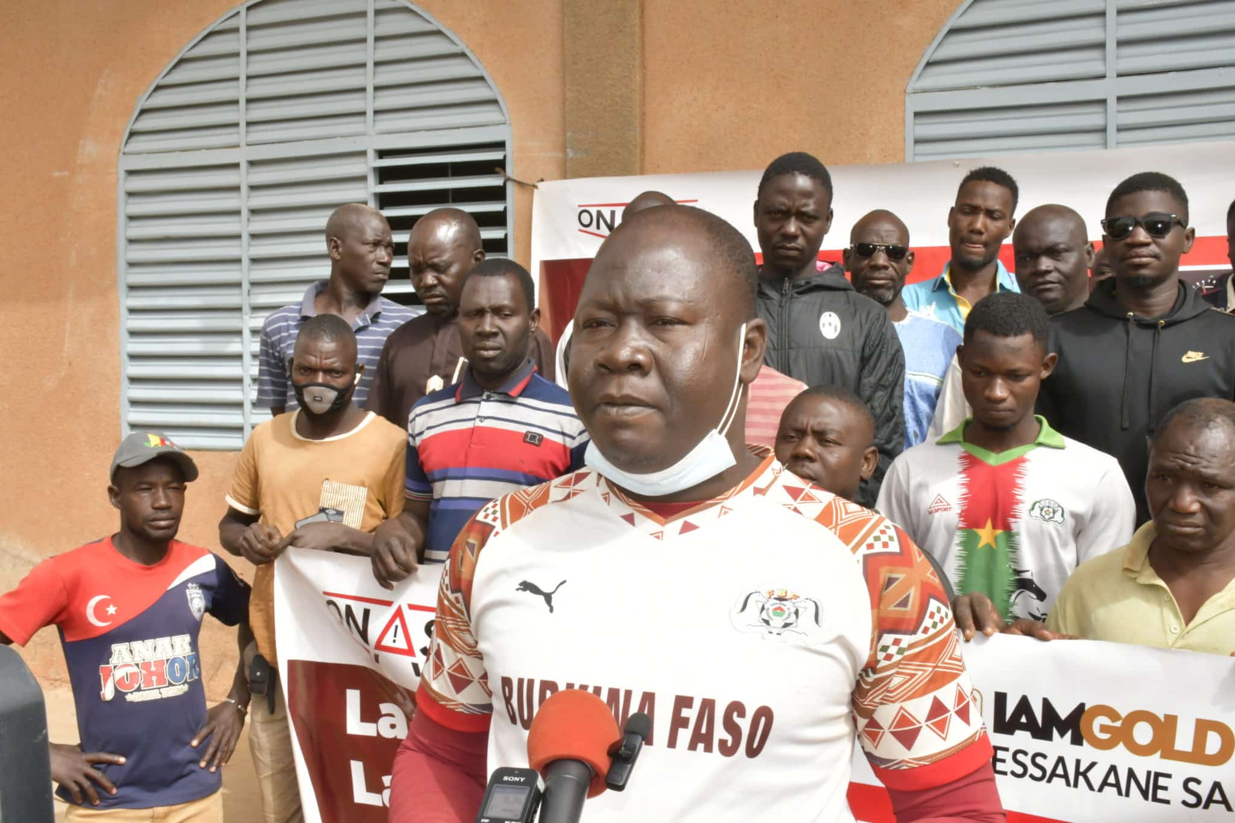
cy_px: 412
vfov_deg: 34.2
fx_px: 1338
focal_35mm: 39
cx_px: 618
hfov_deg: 49.6
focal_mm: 26
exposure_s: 1/250
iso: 1600
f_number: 25
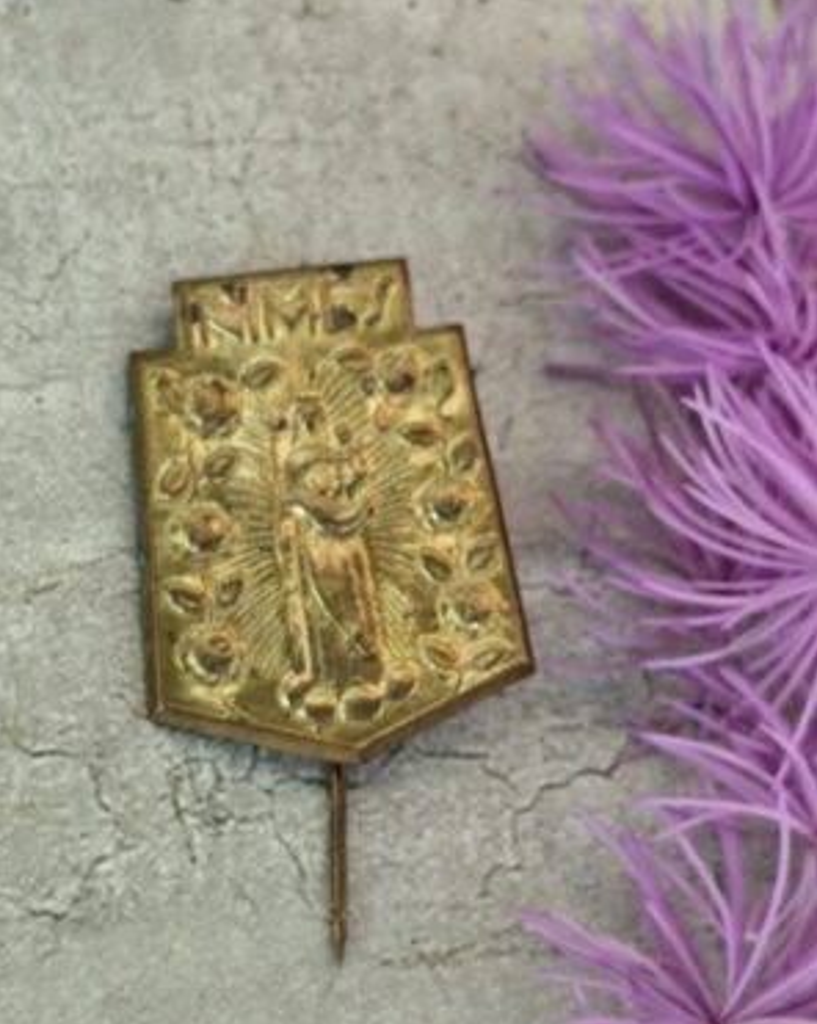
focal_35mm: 98
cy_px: 547
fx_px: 2967
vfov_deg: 19.6
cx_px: 406
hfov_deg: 15.7
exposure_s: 1/33.3
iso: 320
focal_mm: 6.19
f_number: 1.65
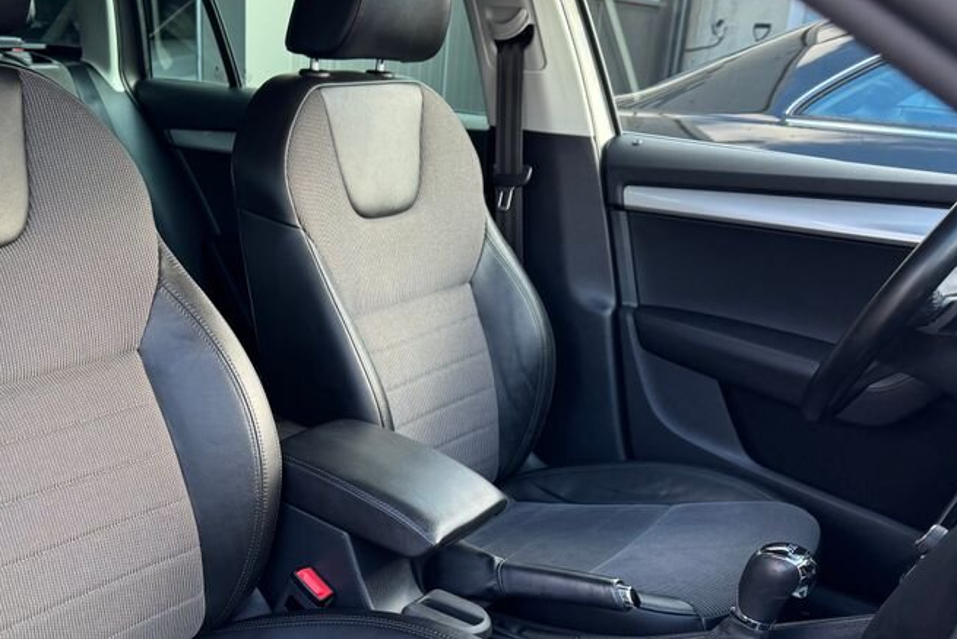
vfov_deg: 33.5
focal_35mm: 39
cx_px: 295
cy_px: 478
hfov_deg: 48.4
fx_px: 1037
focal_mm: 6.76
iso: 100
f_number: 1.78
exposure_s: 1/136
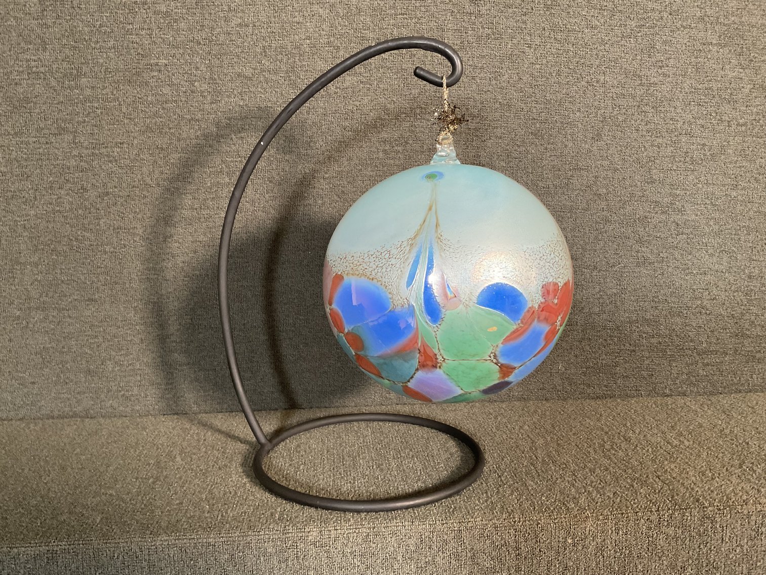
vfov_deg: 48.2
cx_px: 383
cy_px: 288
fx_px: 642
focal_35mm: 29
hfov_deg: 61.7
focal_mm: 3
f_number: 1.8
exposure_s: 1/60
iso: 200
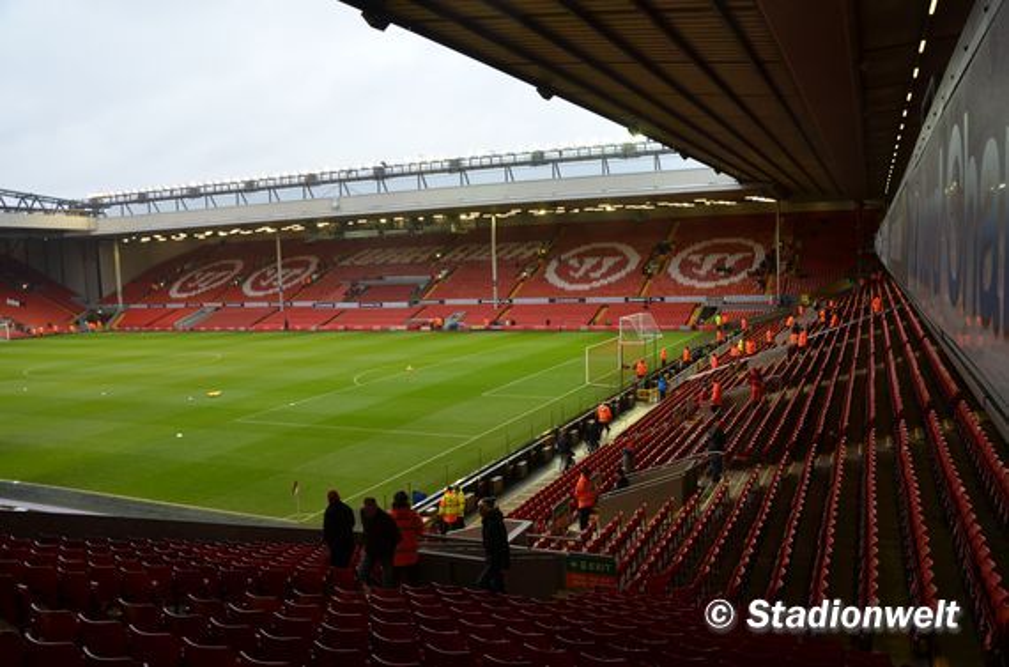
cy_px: 334
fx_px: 755
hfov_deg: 67.5
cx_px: 504
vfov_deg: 47.7
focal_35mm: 27
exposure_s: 1/125
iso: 400
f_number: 5.6
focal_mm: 18
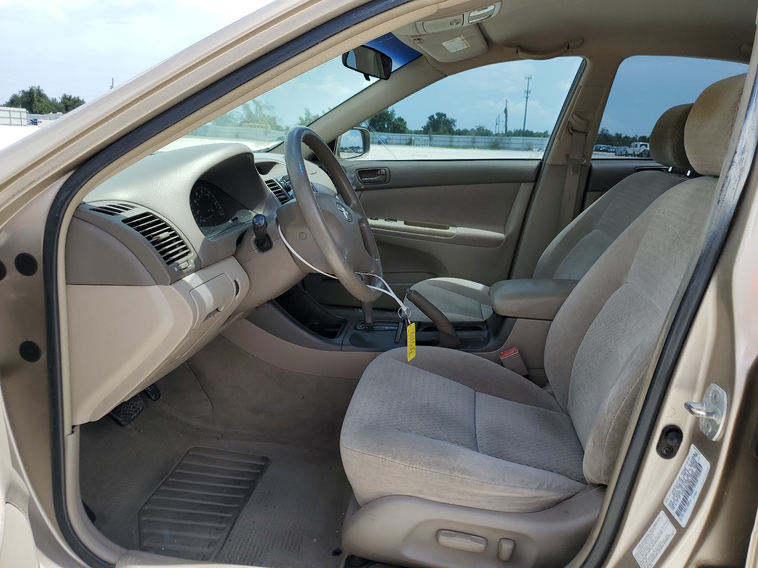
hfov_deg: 67.3
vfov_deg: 53.1
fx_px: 569
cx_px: 379
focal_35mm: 26
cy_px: 284
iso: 50
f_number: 1.5
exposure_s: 1/2000
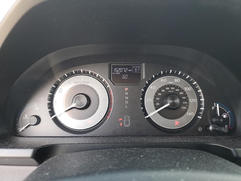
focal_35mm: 26
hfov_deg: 67.3
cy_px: 90
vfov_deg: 53.1
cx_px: 120
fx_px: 181
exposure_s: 1/120
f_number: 1.5
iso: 80
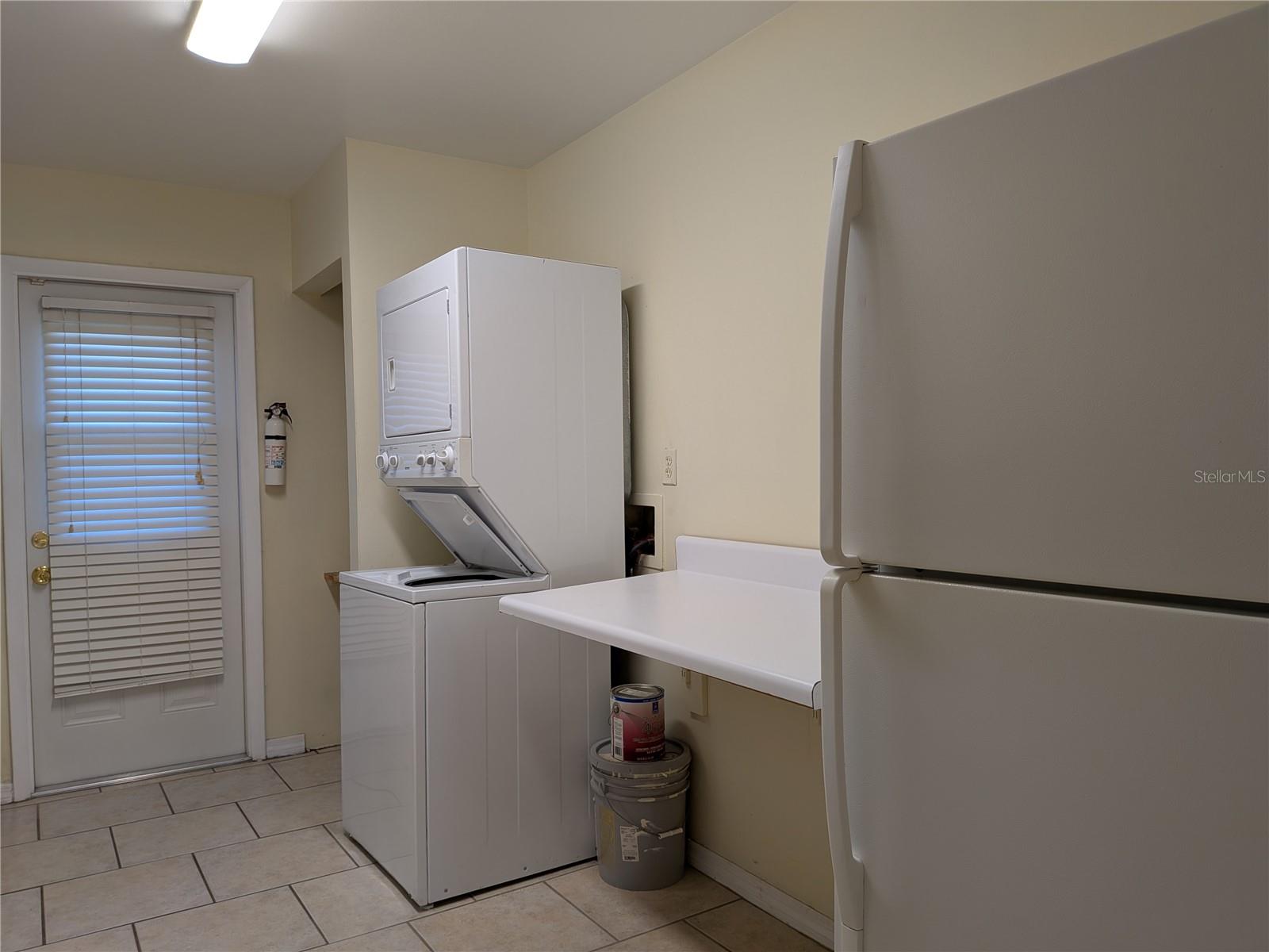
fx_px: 880
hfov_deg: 71.6
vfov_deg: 56.8
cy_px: 476
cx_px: 634
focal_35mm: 24
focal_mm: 4.53
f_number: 1.7
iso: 31
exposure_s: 1/30
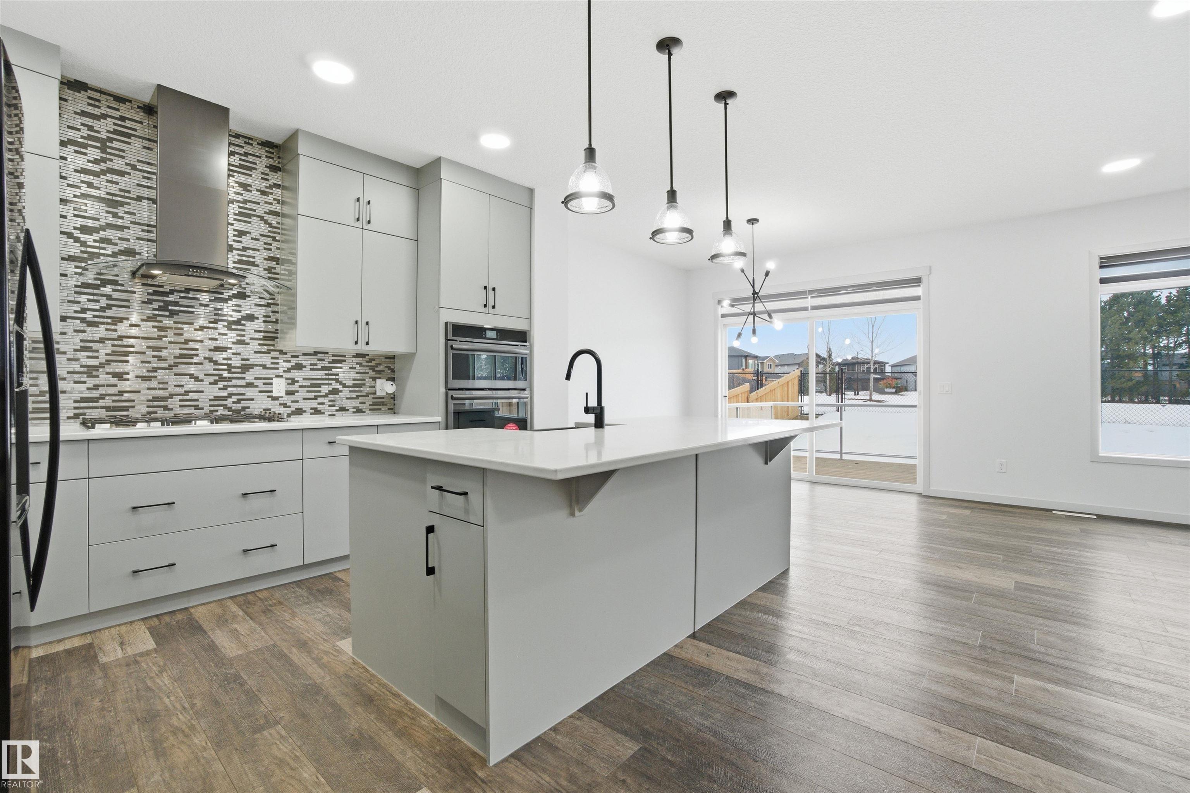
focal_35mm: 15
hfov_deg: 100.4
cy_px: 396
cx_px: 595
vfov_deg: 77.3
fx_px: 496
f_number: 8
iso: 400
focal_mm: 10
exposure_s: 1/250
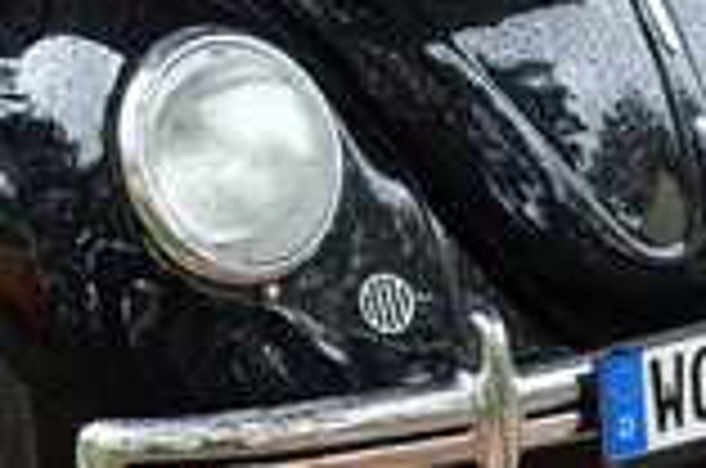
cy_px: 94
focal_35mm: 115
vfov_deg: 11.8
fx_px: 2251
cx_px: 270
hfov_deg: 17.8
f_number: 2.8
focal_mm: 11.32
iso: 125
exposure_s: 1/100
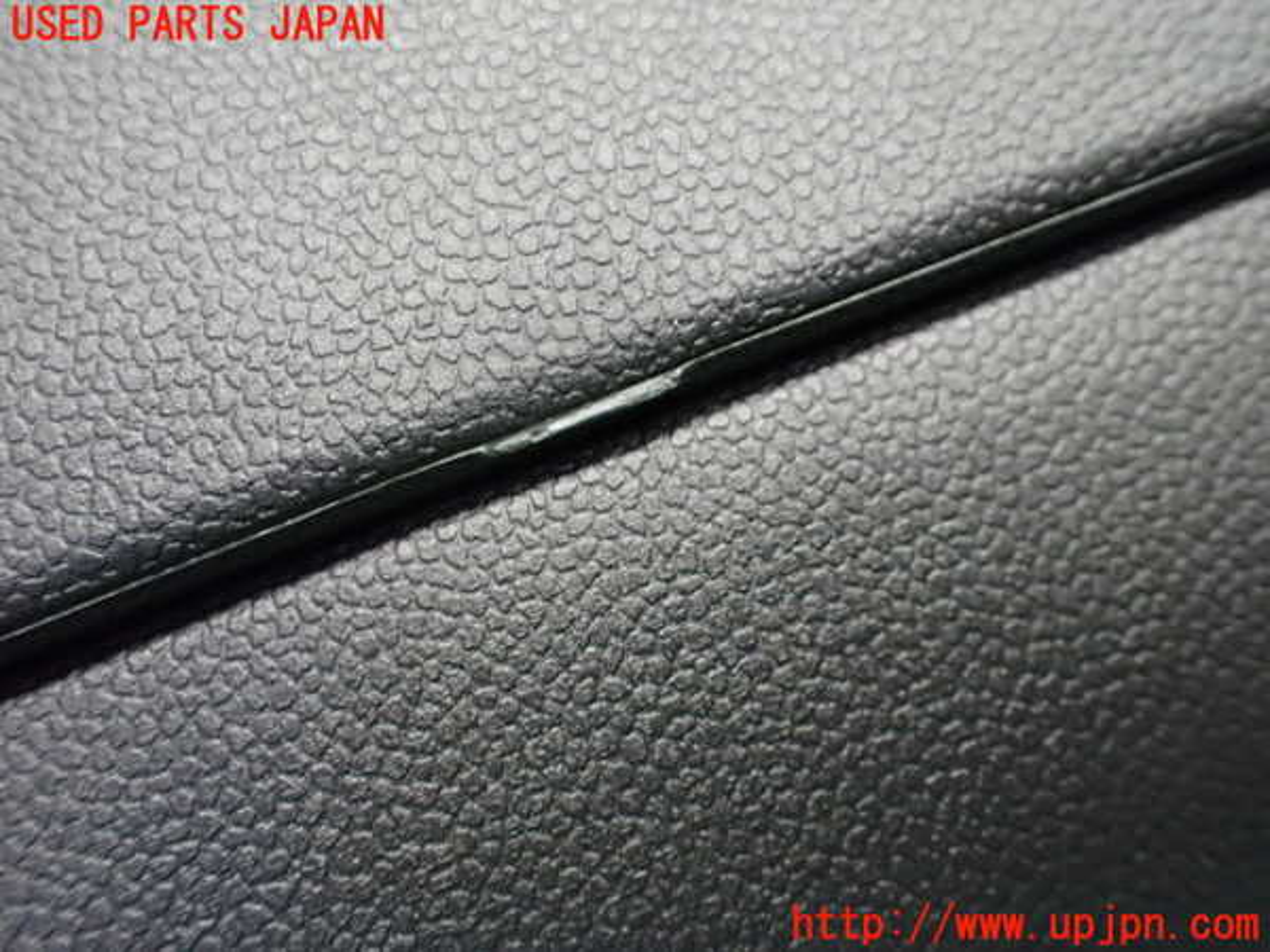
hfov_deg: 60.0
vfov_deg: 46.8
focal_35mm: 30
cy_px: 476
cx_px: 635
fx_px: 1101
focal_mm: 5.4
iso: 800
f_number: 2.3
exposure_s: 1/60
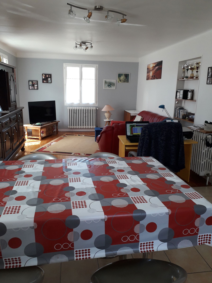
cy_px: 142
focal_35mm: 27
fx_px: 220
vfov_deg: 65.3
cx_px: 106
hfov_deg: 51.4
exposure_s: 1/100
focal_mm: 3.6
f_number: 1.9
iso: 64
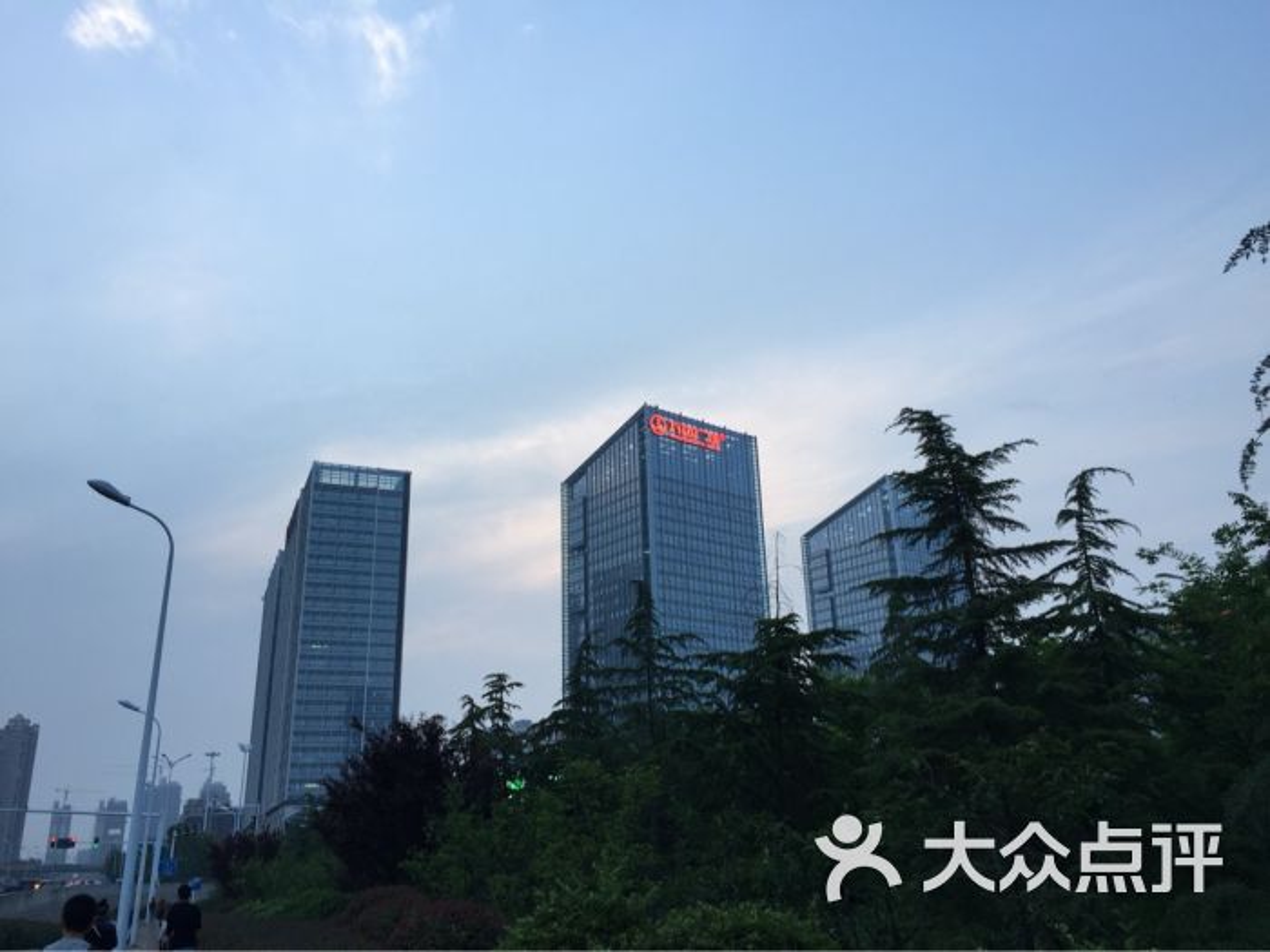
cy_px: 476
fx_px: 1064
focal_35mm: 29
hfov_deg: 61.7
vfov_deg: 48.2
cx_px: 635
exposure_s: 1/120
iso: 32
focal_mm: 4.15
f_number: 2.2
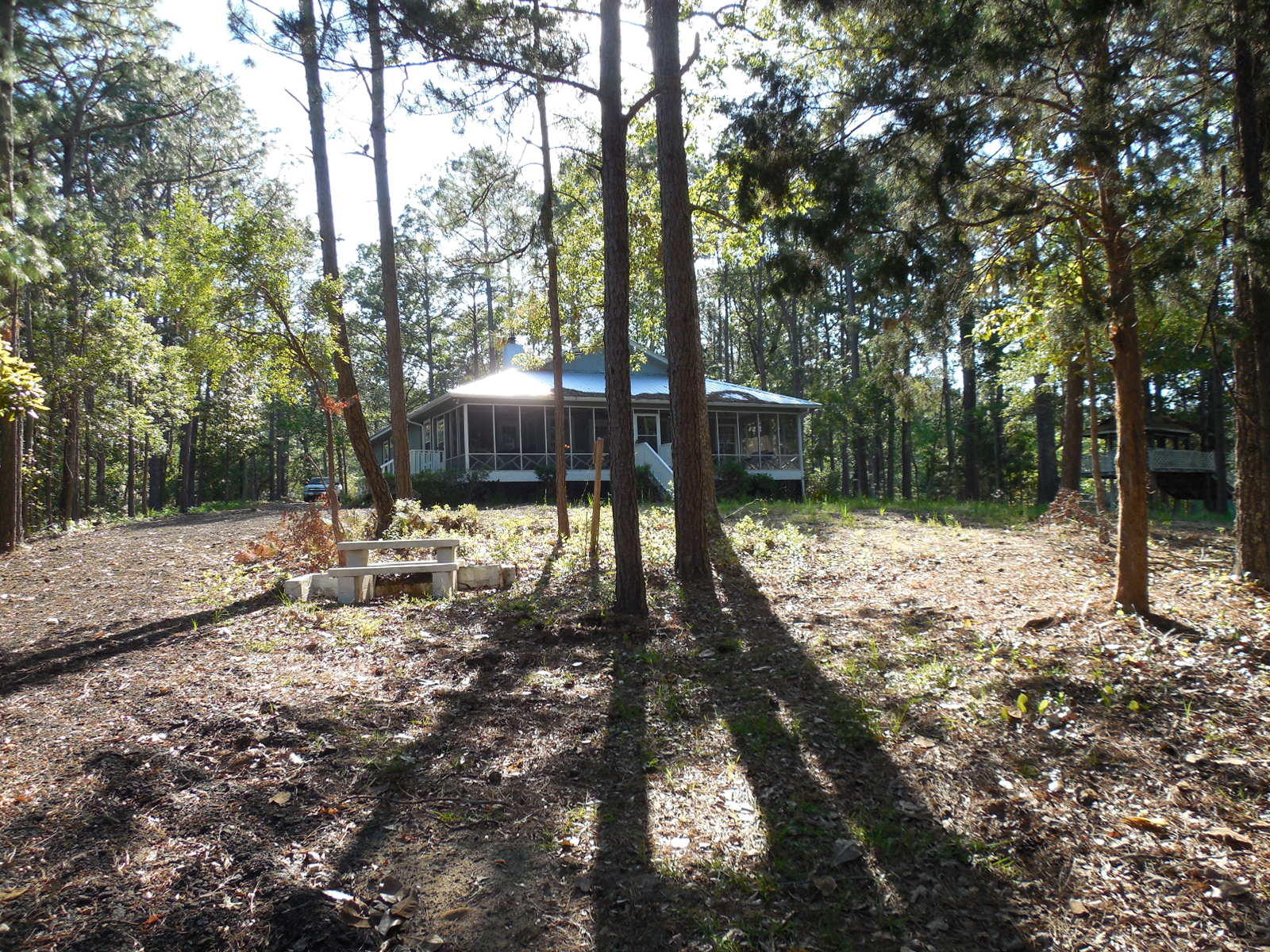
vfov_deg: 54.9
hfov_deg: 69.4
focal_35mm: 25
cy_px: 476
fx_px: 917
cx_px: 635
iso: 125
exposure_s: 1/320
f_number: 3.3
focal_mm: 4.5
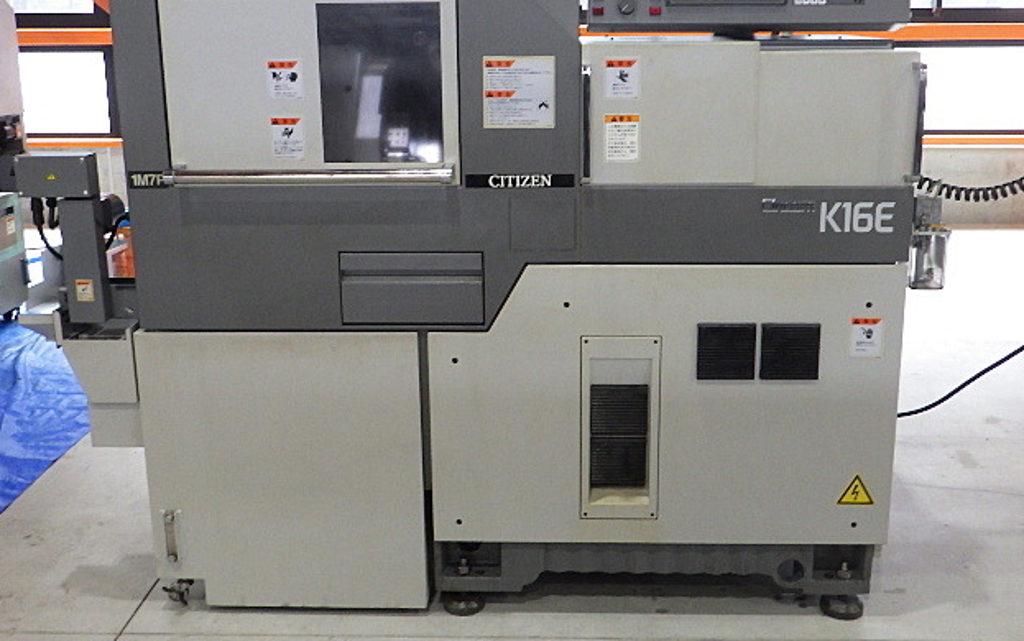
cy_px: 250
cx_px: 524
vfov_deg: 34.3
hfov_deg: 52.7
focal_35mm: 37
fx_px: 1033
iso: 640
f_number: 3.8
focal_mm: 6.1
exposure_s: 1/50
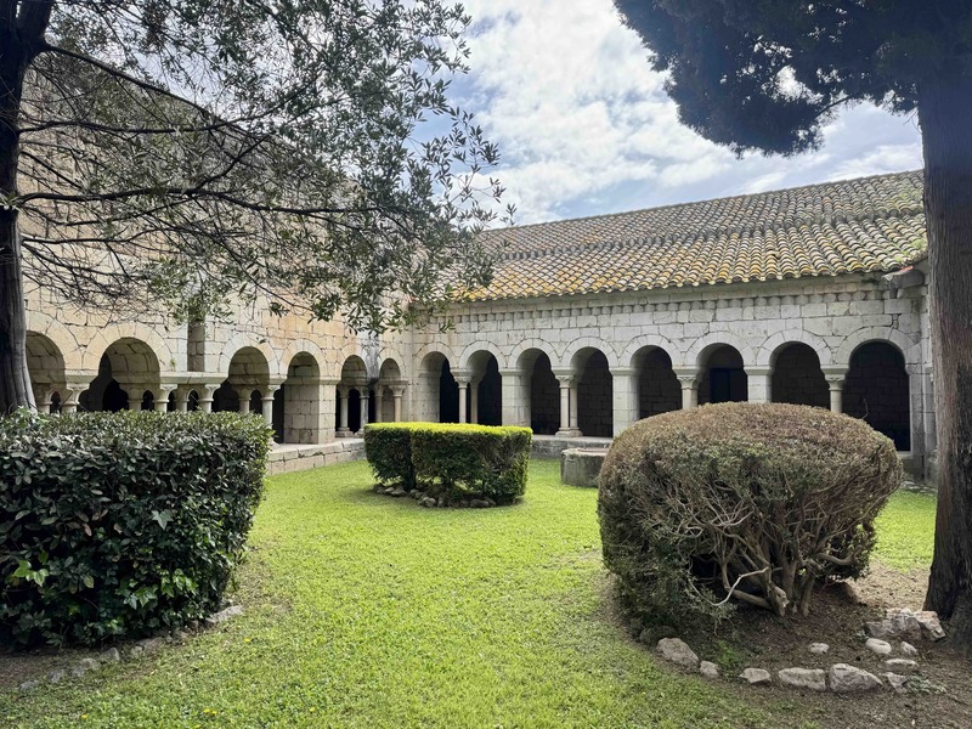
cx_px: 486
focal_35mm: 24
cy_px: 364
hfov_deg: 71.6
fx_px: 674
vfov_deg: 56.8
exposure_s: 1/1131
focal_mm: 6.76
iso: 80
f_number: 1.78
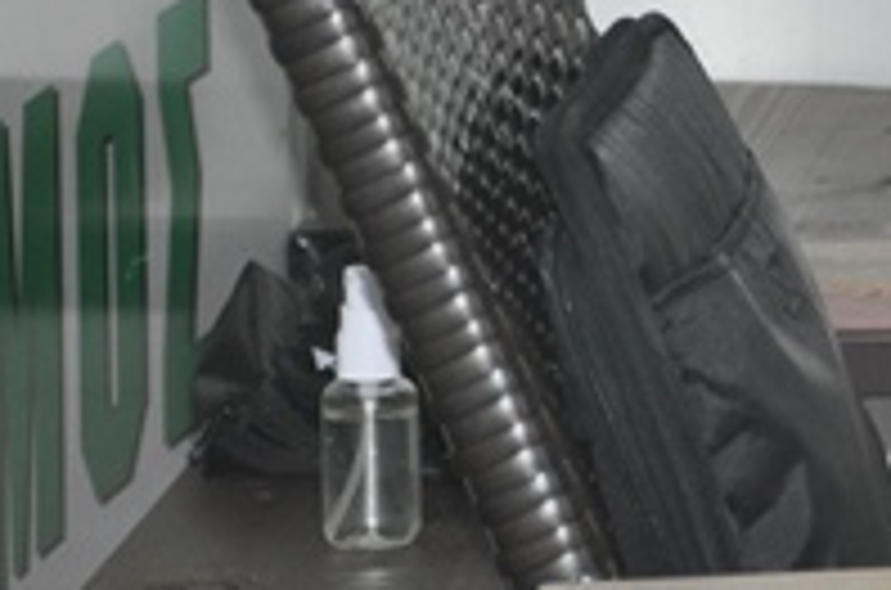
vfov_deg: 3.5
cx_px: 1503
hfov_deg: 5.2
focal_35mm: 393
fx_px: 9703
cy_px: -56
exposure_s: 1/60
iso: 800
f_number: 5.3
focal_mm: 70
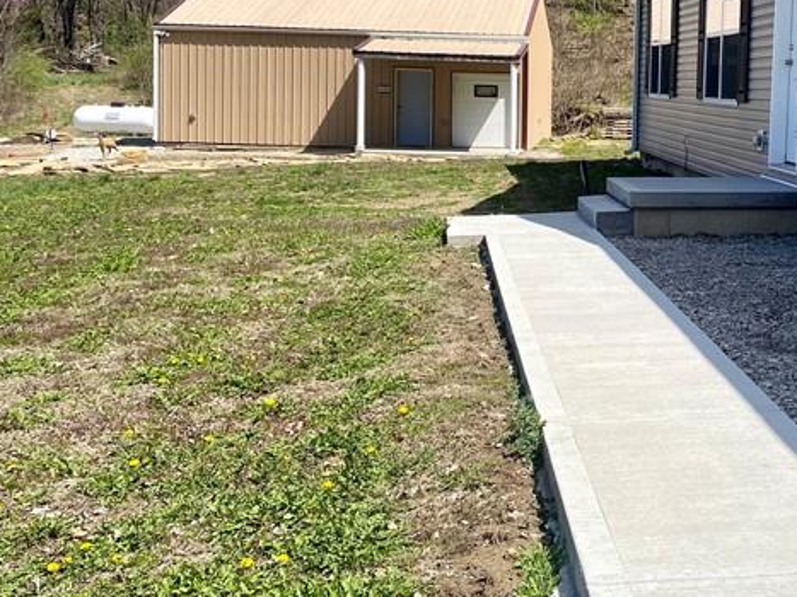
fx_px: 1312
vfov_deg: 25.5
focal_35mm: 57
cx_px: 671
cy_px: 181
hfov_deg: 32.6
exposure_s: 1/3205
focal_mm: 4.25
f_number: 1.8
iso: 32
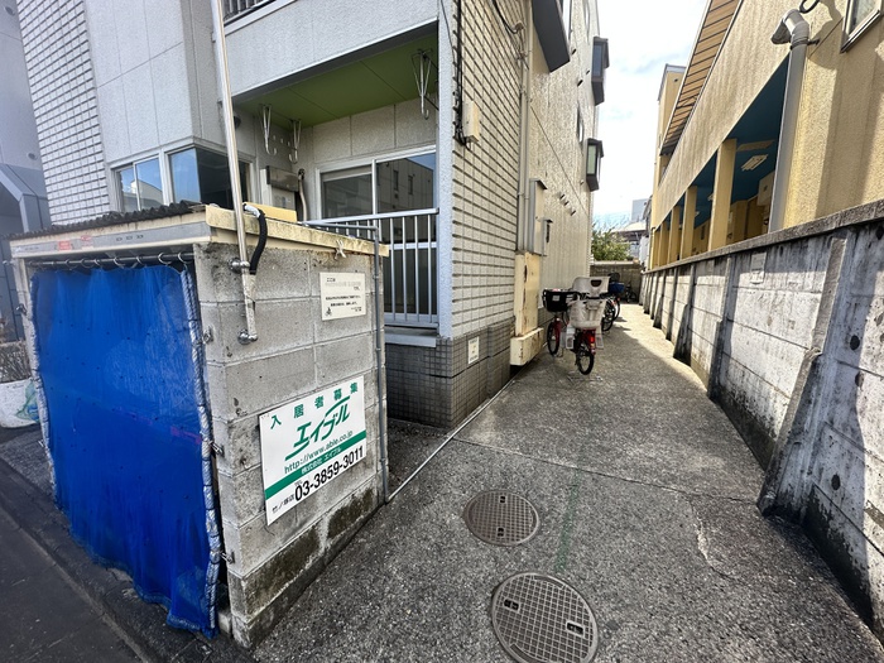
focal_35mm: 14
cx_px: 442
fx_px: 358
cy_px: 332
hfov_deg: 102.1
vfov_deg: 85.7
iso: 40
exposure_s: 1/298
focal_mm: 2.22
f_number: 2.2
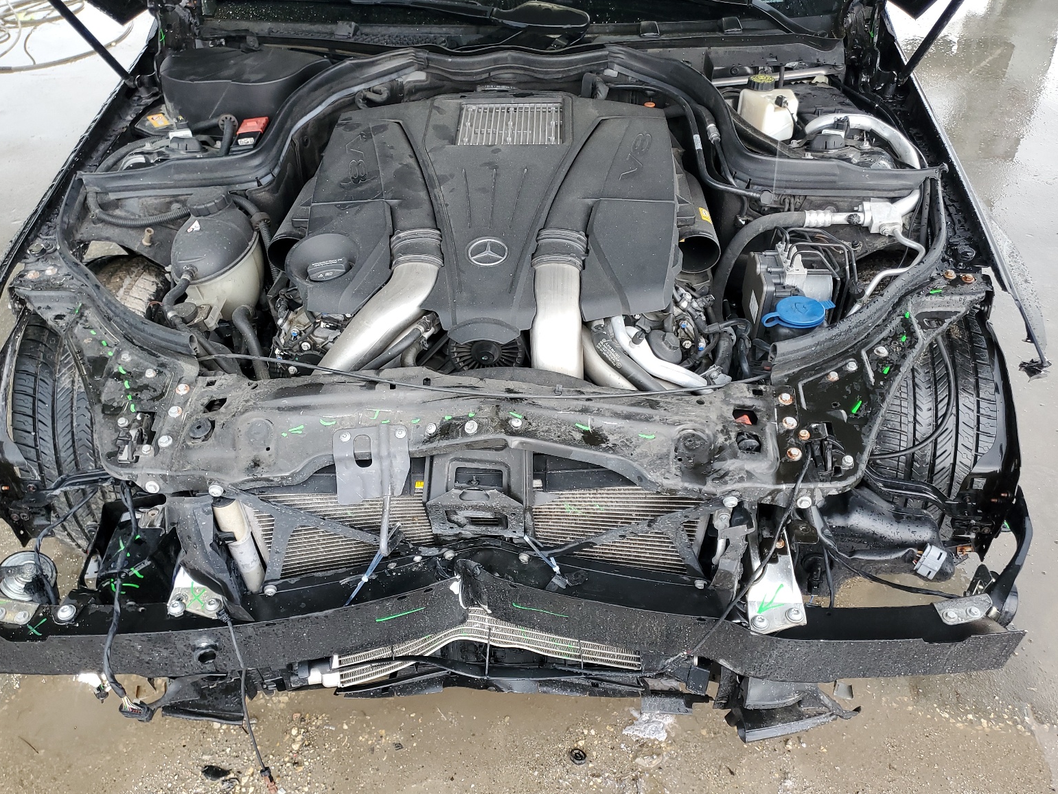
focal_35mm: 27
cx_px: 517
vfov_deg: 51.4
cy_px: 411
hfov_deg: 65.3
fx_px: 825
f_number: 1.5
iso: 68
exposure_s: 1/120
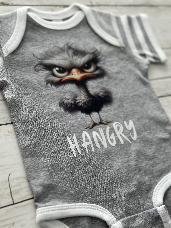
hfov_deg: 30.3
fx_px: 316
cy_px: 114
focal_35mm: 48
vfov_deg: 39.7
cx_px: 86
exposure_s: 1/105
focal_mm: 6.86
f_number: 1.78
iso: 125
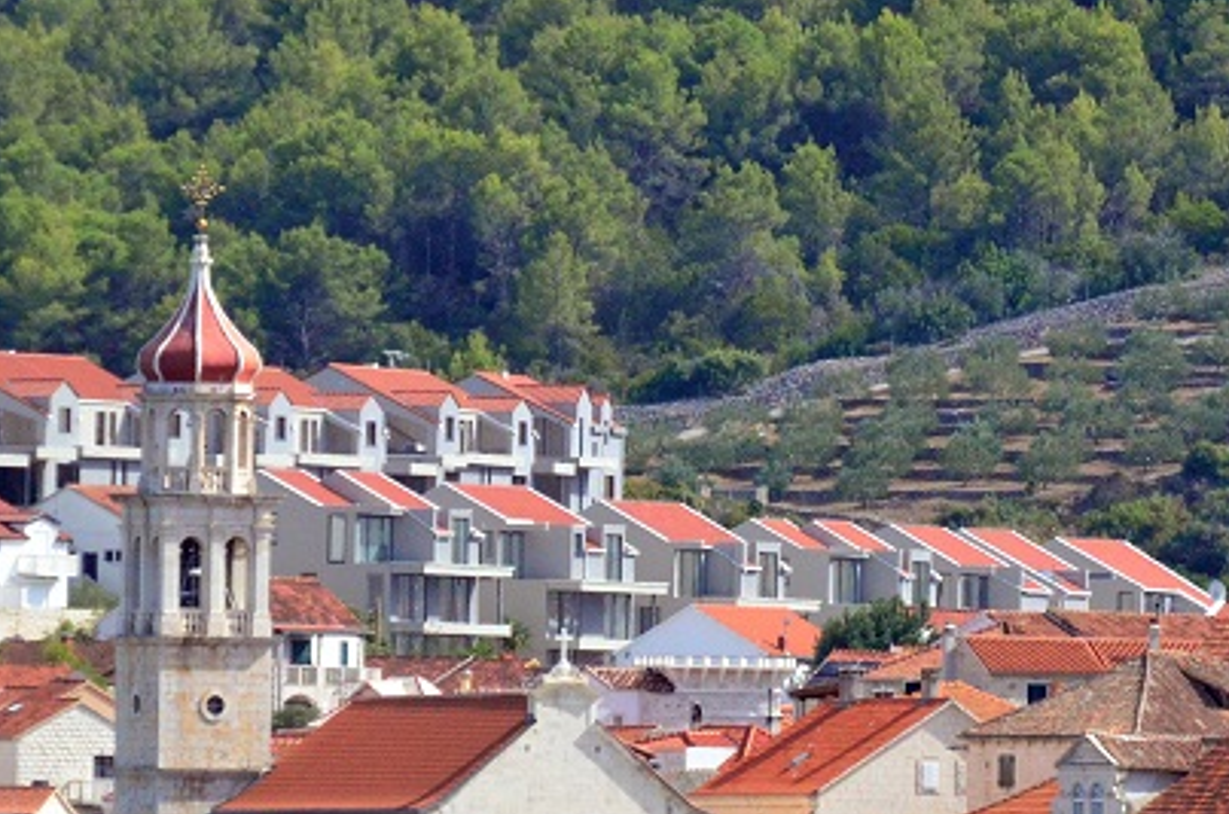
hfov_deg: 1.9
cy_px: 311
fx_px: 38058
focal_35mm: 1117
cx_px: 756
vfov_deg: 1.2
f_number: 5.6
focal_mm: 300
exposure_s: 1/6400
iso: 2000
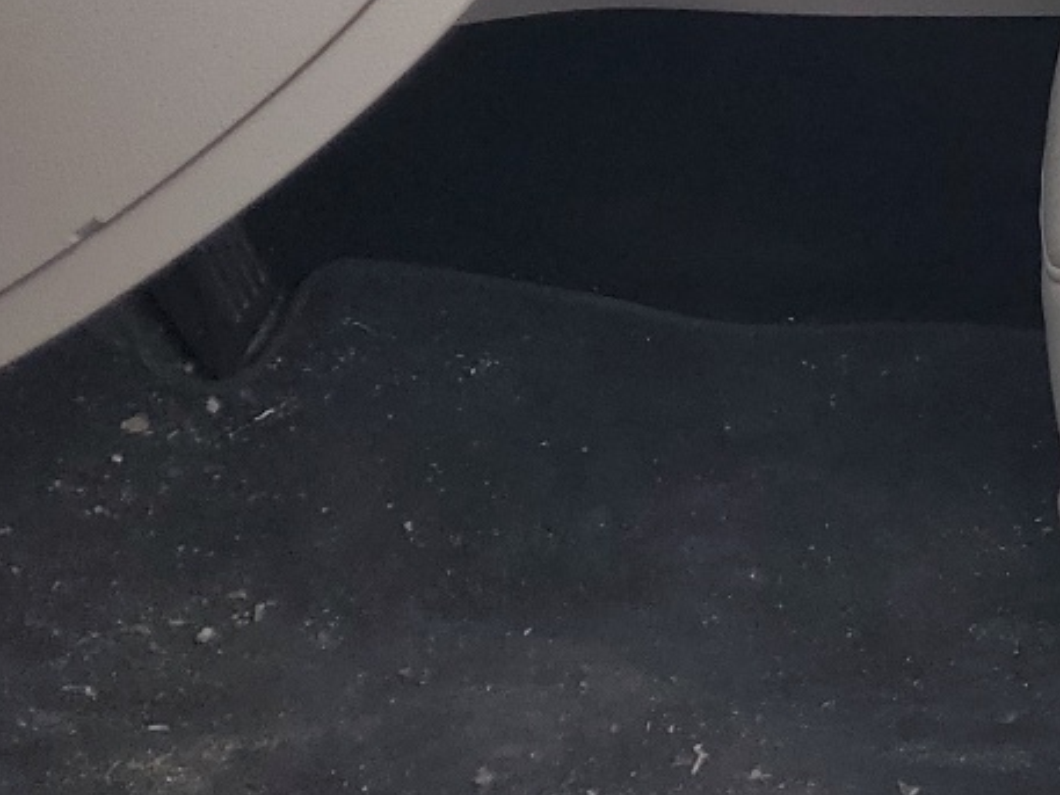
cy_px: -531
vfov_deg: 14.7
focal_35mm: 91
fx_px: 2787
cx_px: 1679
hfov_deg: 18.5
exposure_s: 1/60.2
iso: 52
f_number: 1.5
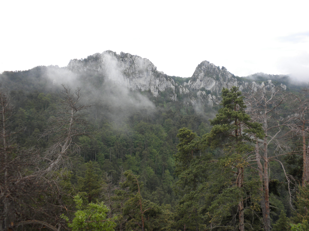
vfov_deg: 38.7
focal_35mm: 37
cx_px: 154
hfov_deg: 50.1
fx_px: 330
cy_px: 116
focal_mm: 6.6
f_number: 3.5
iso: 64
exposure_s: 1/326
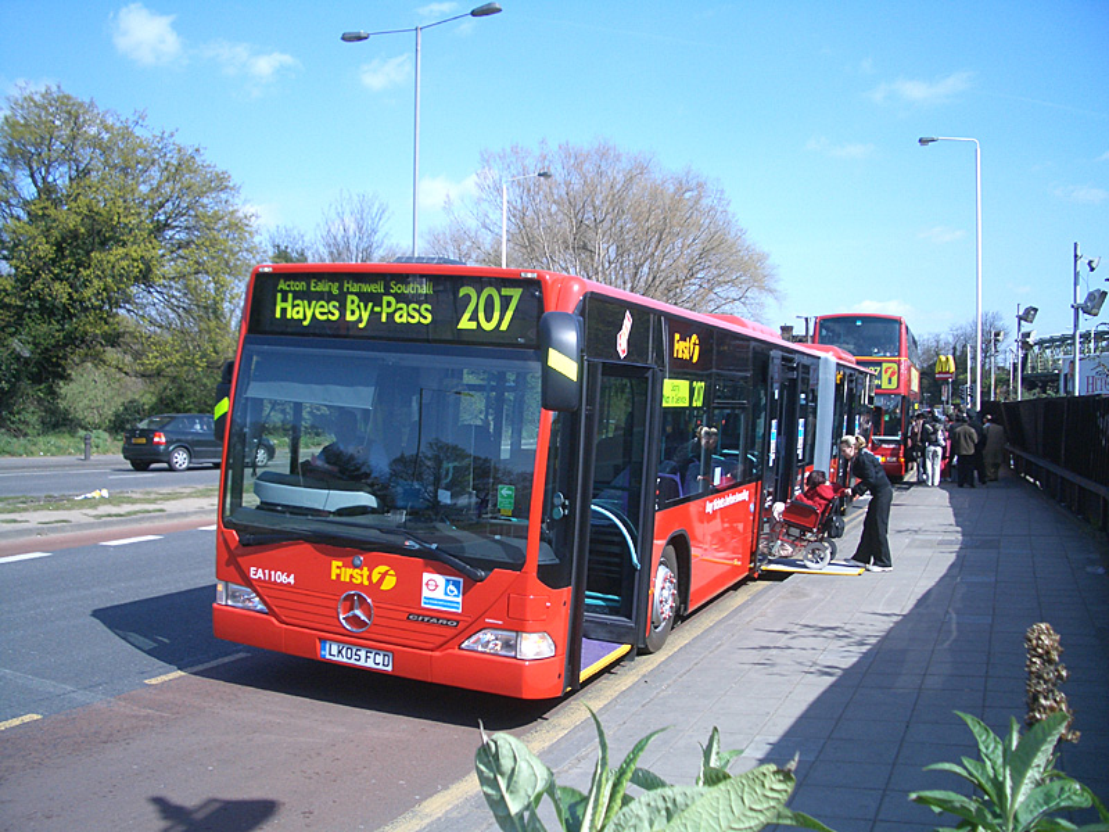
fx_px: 1121
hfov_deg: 52.6
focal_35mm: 35
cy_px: 416
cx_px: 554
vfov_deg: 40.7
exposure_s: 1/400
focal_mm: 5.8
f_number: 4.3
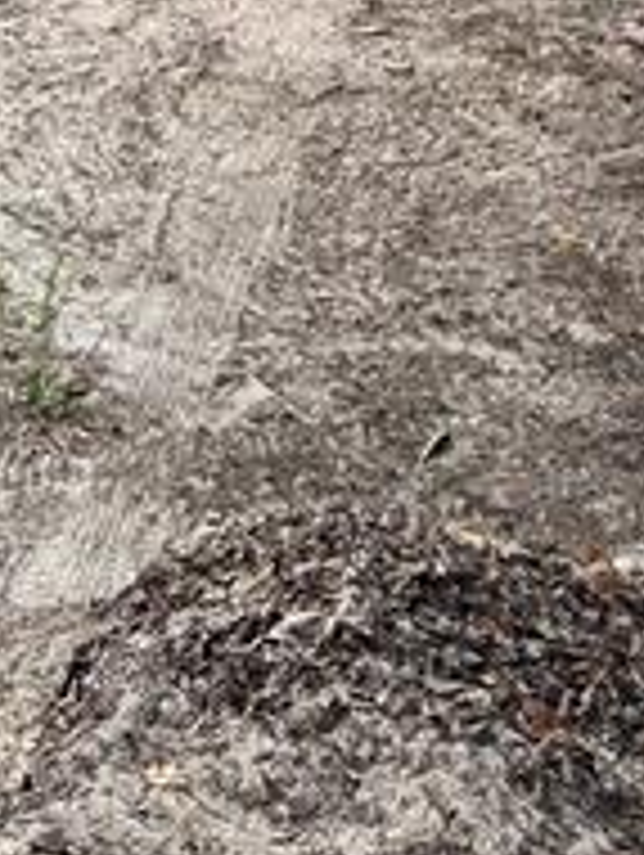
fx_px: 2401
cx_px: 387
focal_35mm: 97
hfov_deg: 15.3
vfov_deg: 16.4
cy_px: -752
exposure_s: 1/1678
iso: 80
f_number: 1.78
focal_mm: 6.76
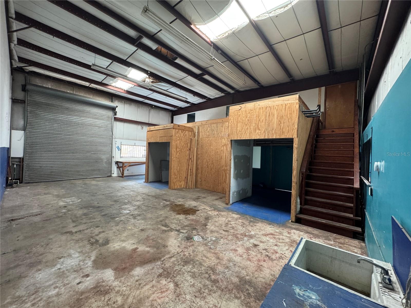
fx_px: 166
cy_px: 154
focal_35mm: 14
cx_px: 206
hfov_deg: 102.1
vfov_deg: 85.7
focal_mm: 2.22
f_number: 2.2
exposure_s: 1/60
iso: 400
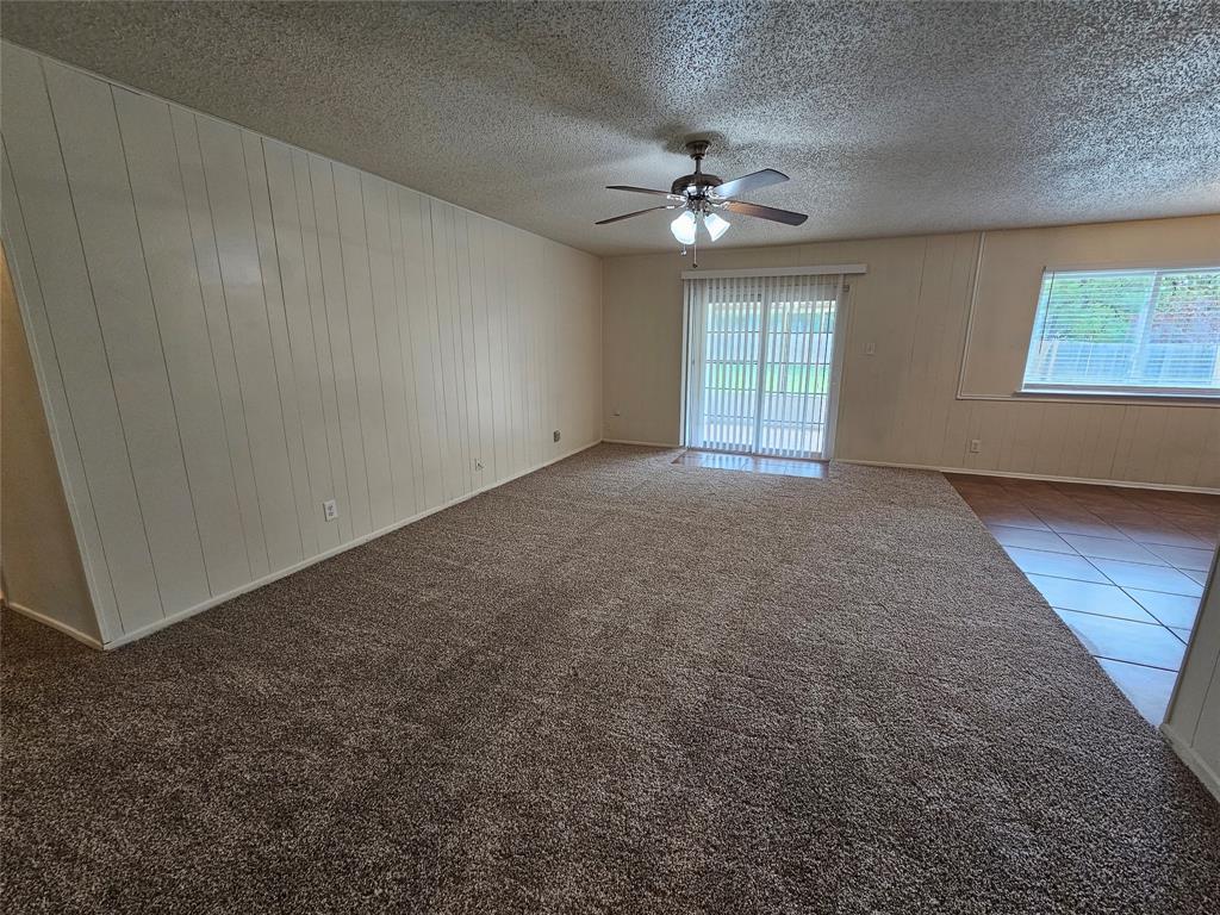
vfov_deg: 89.9
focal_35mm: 13
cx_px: 610
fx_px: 458
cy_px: 458
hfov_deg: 106.2
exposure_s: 1/77
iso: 125
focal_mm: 2.2
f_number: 2.2
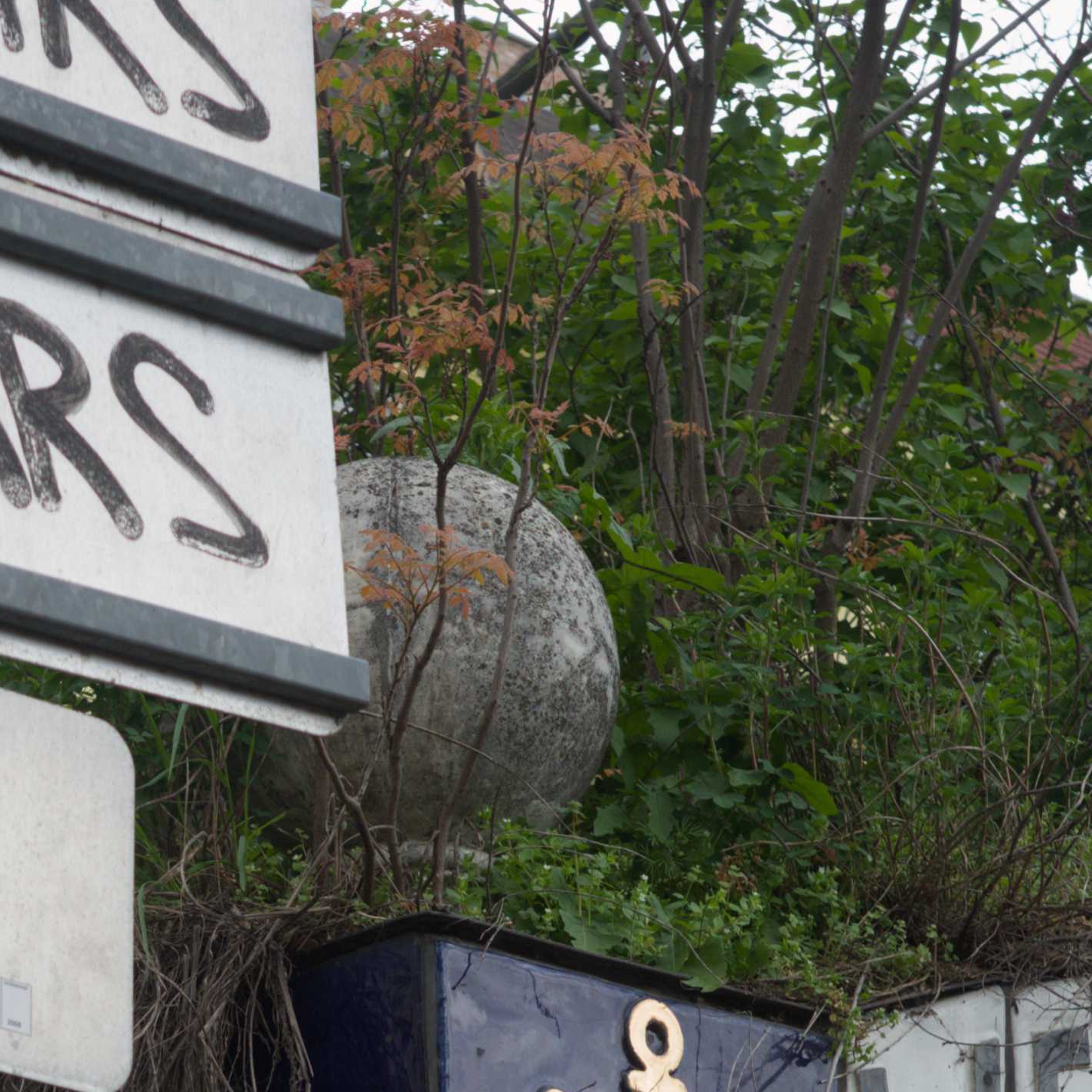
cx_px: 51
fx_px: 5104
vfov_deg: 12.0
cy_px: 1251
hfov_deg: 12.1
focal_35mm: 143
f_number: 4
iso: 100
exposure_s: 1/250
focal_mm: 26
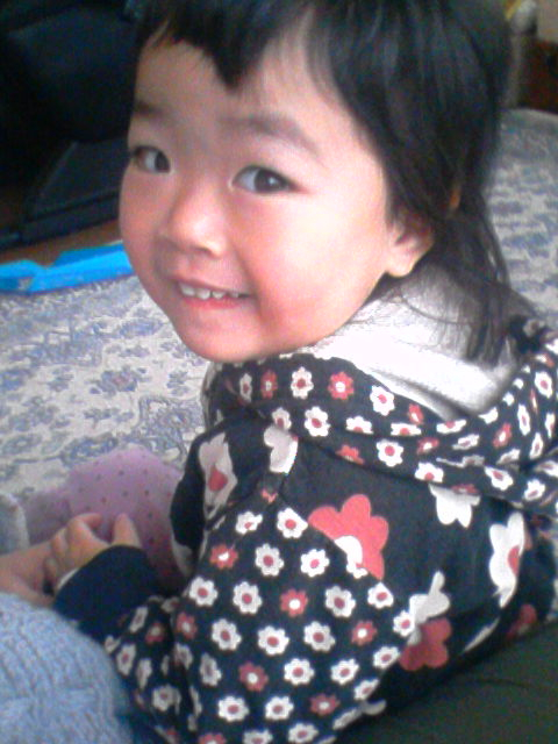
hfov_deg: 48.2
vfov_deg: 61.7
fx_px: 623
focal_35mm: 29
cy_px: 372
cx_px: 279
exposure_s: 1/16.7
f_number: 2.8
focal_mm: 1.5
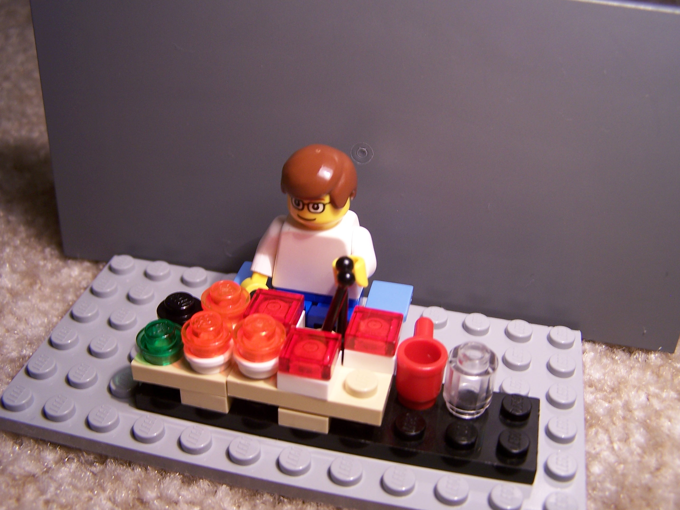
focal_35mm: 38
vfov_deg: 37.7
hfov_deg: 49.0
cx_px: 340
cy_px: 255
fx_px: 746
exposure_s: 1/30
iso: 80
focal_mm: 6.3
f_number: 2.8
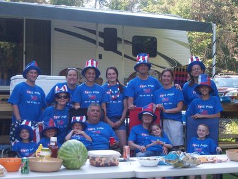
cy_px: 90
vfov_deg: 18.0
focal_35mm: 82
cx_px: 119
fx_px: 564
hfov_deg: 23.8
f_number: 4.6
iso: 200
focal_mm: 13.7
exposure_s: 1/121
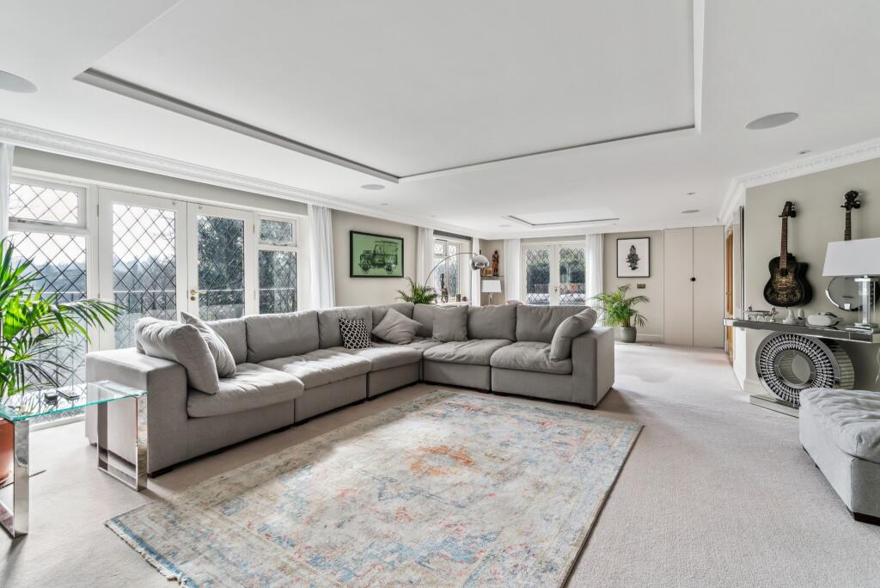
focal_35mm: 16
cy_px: 294
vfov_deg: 73.8
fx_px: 391
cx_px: 440
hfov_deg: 96.7
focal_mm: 16
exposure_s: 1/30
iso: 640
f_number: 8
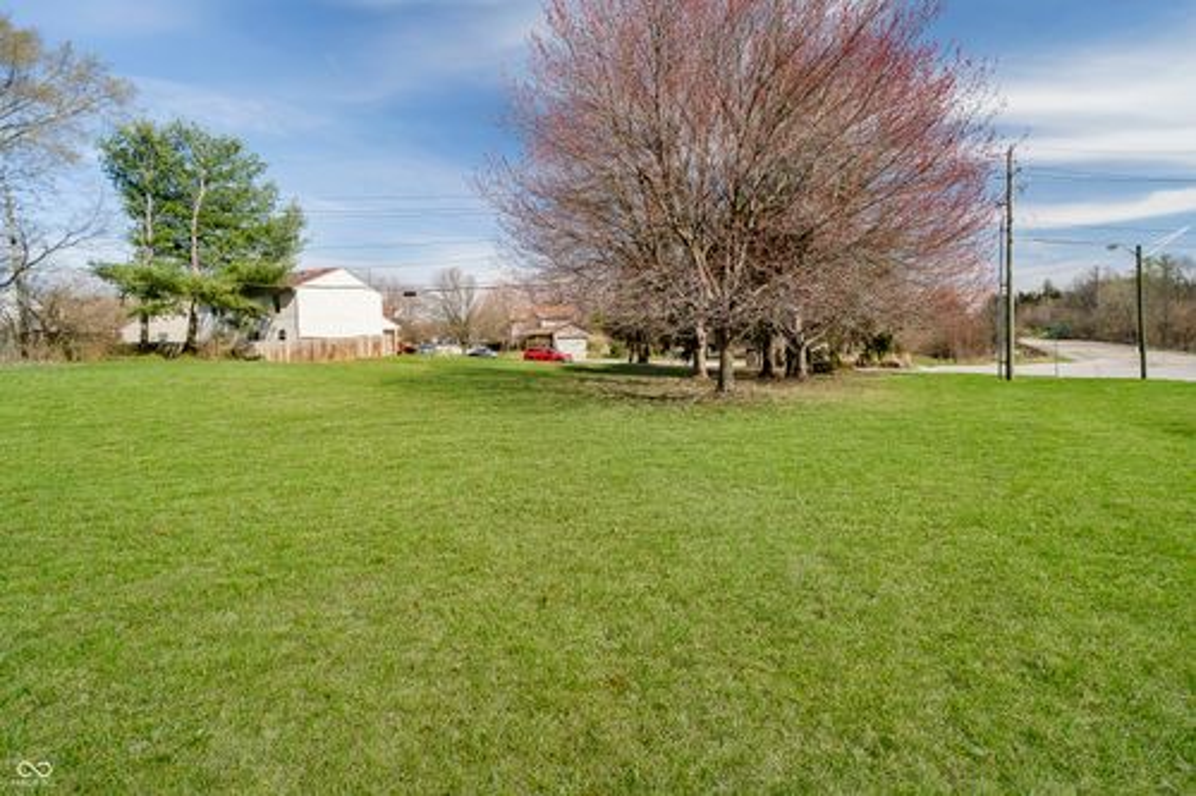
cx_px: 598
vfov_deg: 77.3
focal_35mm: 15
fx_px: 498
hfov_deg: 100.4
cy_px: 398
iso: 500
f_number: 4
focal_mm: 10
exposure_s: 1/800
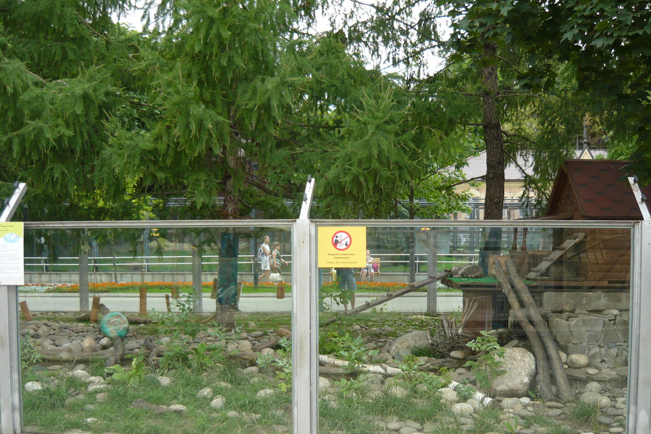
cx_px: 319
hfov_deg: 54.4
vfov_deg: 37.8
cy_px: 242
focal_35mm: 35
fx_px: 633
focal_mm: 5.5
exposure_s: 1/160
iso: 100
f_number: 2.8
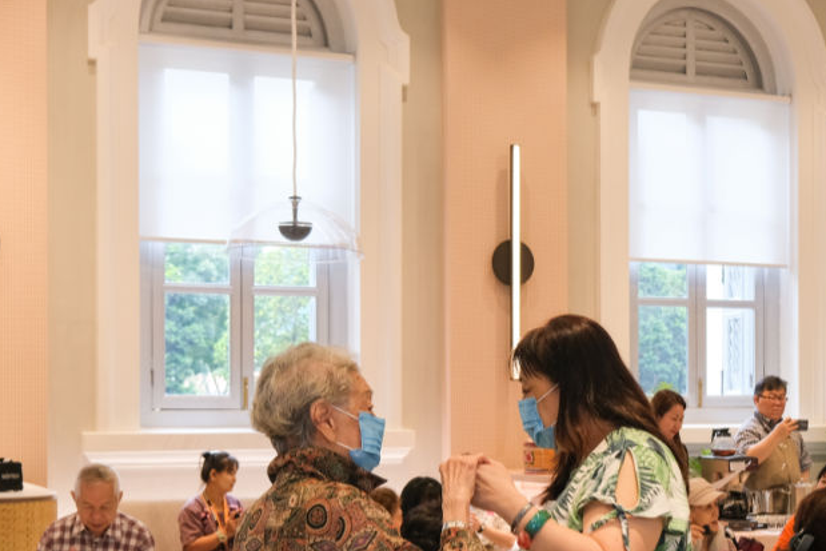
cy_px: 375
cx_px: 558
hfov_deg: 58.8
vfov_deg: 41.7
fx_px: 711
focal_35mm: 31
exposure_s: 1/10
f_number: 22
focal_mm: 10
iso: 160
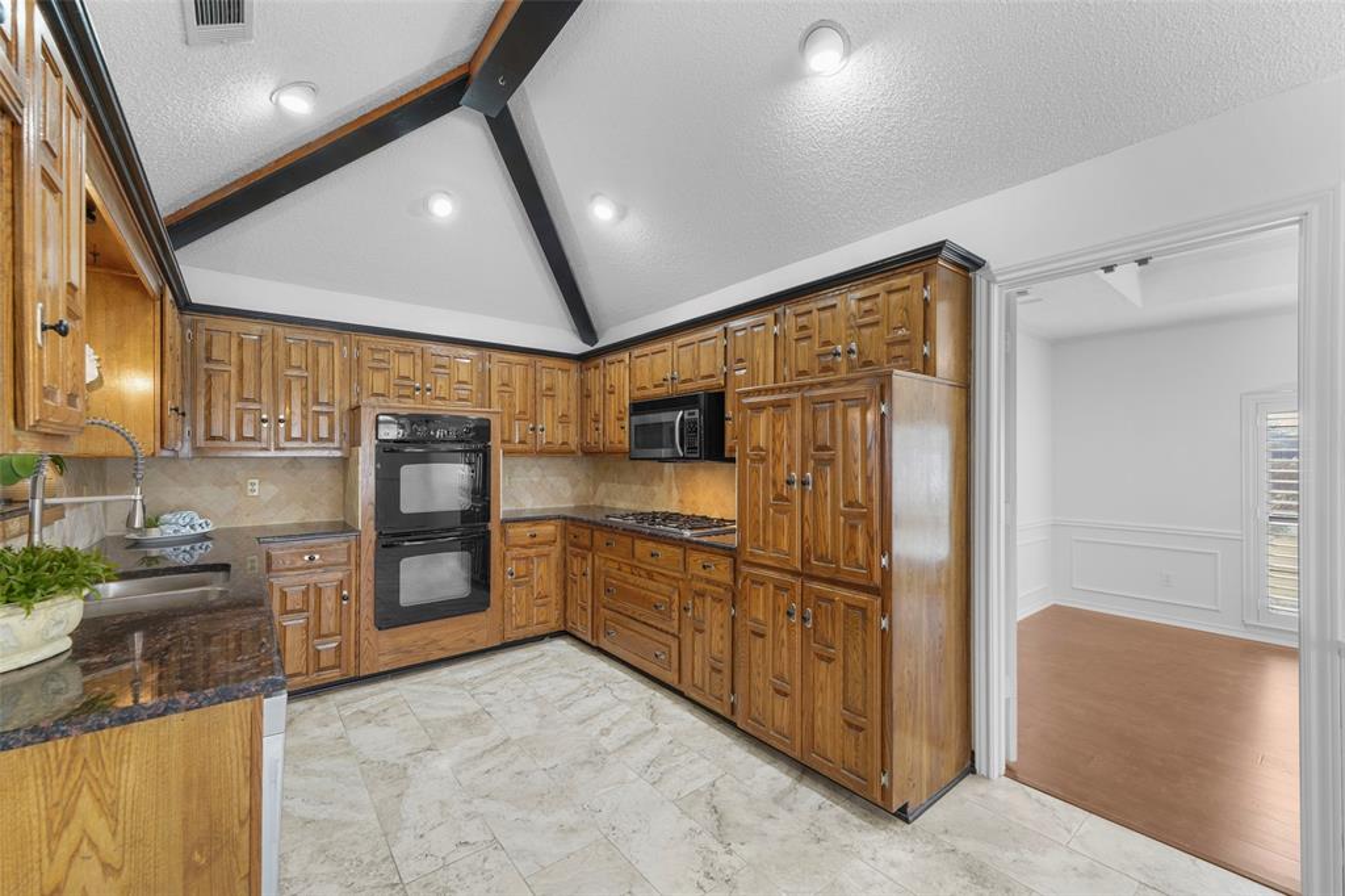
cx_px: 672
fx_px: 523
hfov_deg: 104.3
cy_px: 448
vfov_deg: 81.2
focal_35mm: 14
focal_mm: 14
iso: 400
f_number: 9
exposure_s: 1/1.67
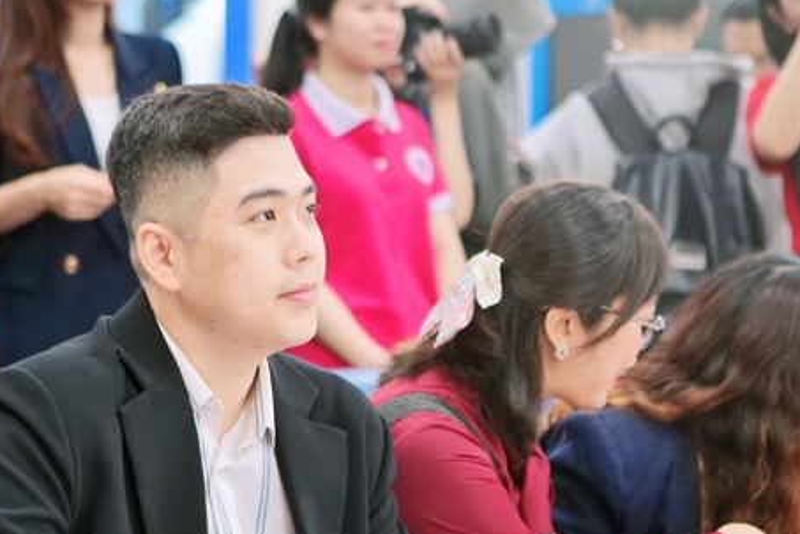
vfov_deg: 11.4
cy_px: 324
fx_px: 2666
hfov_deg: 17.0
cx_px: 295
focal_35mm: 120
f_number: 2.8
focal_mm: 68
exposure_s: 1/200
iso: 2000
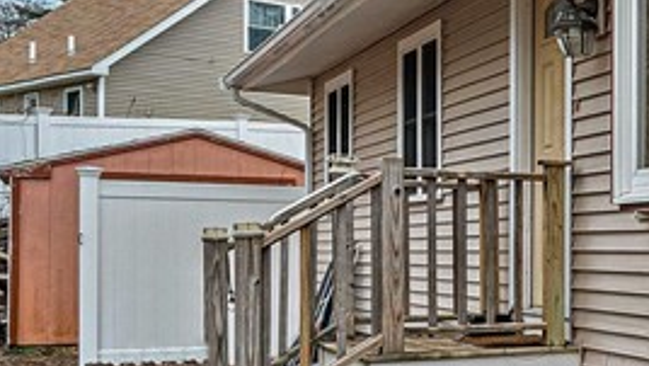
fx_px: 1102
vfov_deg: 18.8
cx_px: 1158
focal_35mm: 64
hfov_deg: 21.6
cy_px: 242
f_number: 8
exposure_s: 1/25
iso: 800
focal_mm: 16
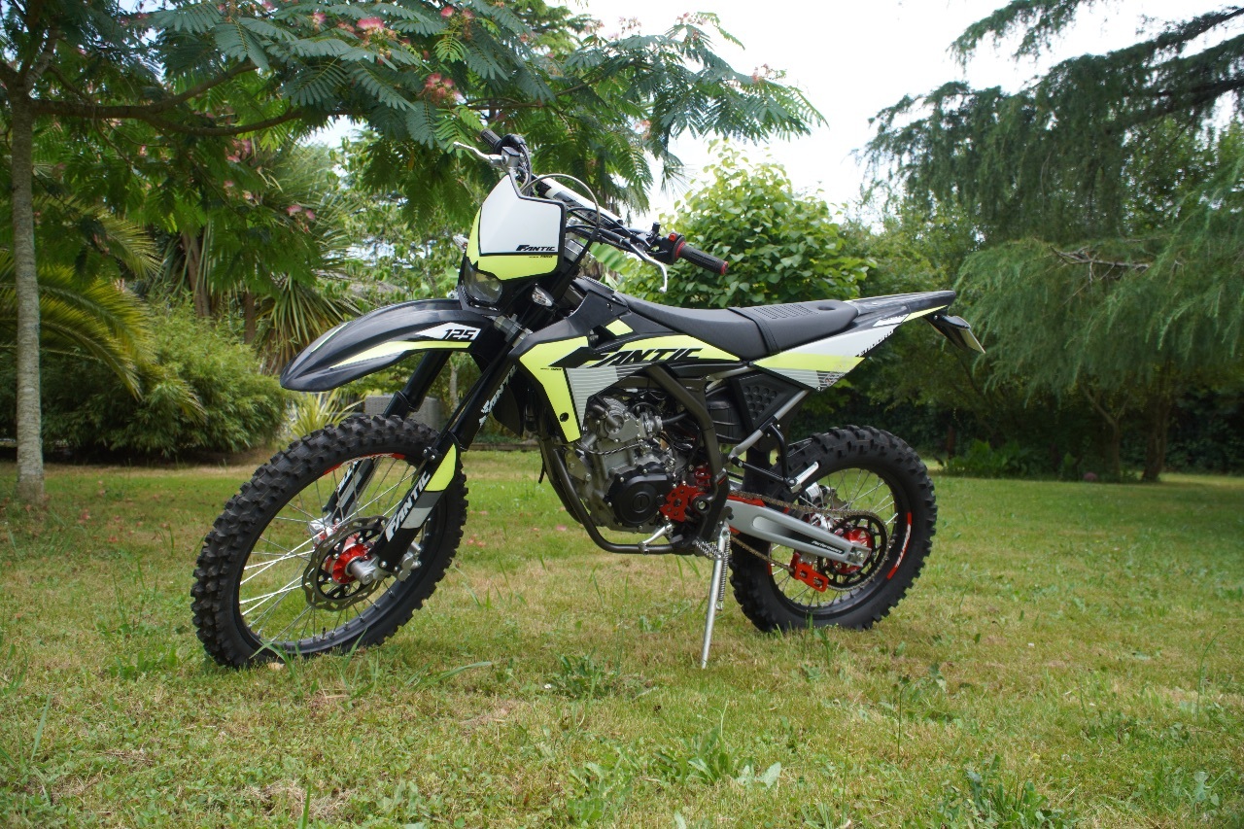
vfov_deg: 41.7
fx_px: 1088
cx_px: 622
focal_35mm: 32
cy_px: 414
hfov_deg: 59.5
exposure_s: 1/200
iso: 100
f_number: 4
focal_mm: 21
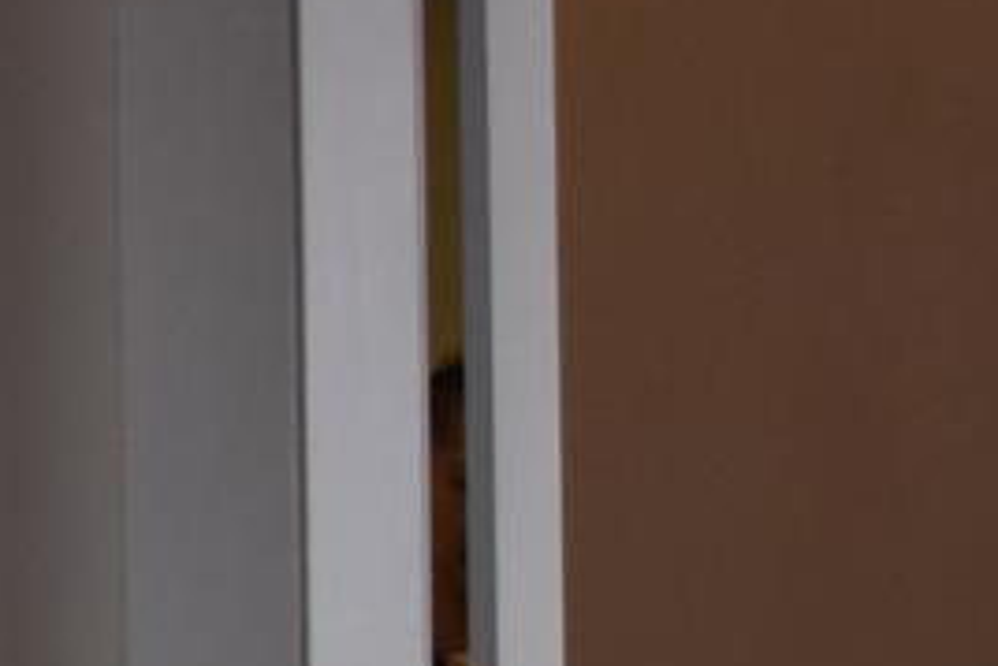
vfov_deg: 6.0
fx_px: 6352
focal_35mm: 229
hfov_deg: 8.0
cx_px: -1679
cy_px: 285
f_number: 4
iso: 400
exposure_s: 1/60
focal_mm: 20
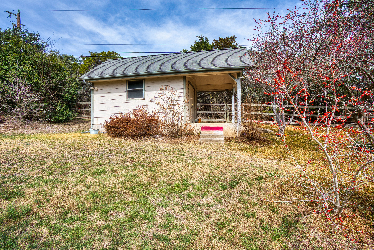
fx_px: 166
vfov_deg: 73.8
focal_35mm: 16
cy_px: 125
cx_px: 187
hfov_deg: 96.7
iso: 100
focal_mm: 16
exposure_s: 1/400
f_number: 11
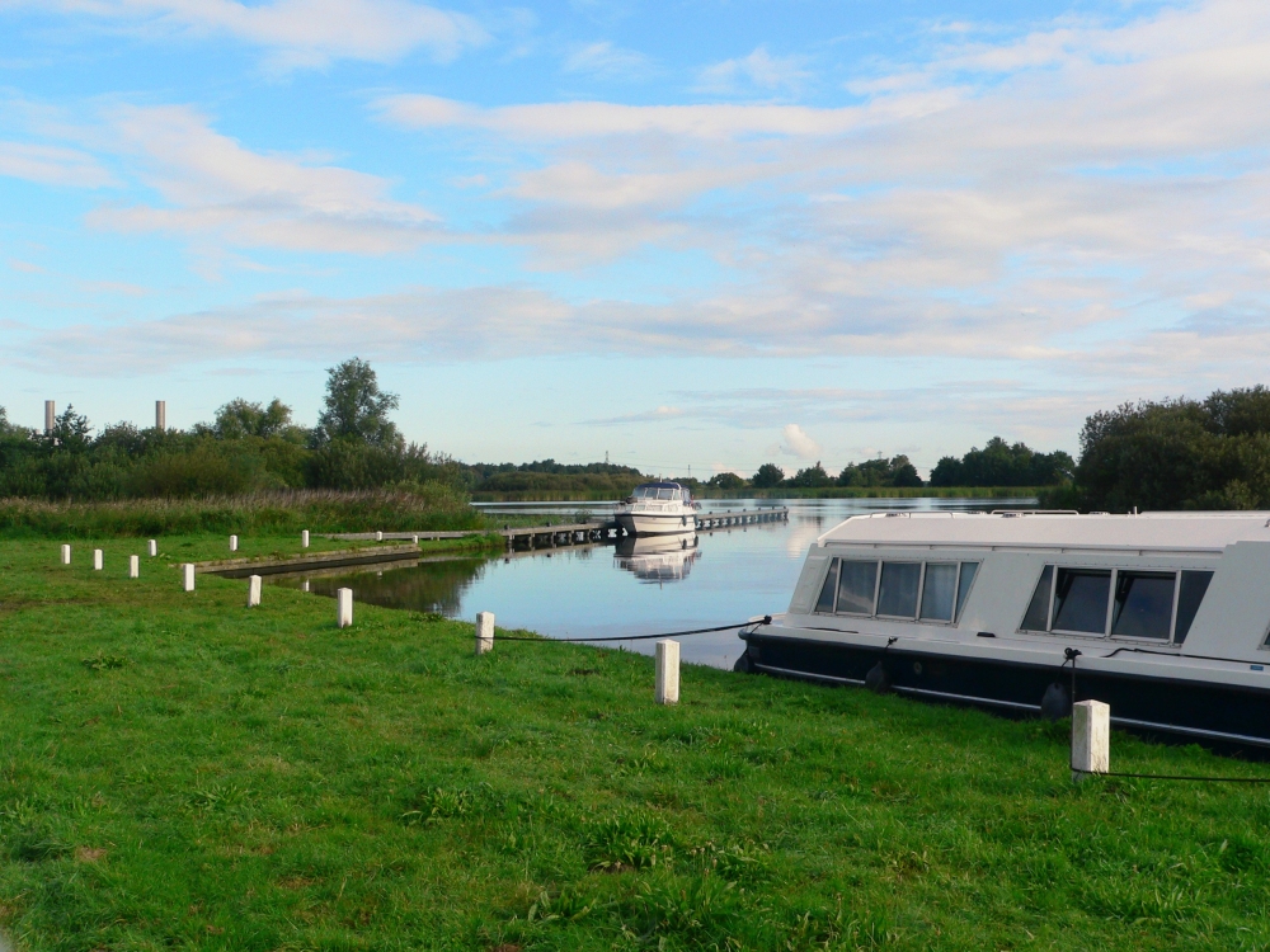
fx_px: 1504
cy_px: 476
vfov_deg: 35.1
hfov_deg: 45.8
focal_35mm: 41
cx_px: 635
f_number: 4.6
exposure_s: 1/500
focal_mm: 6.8
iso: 80
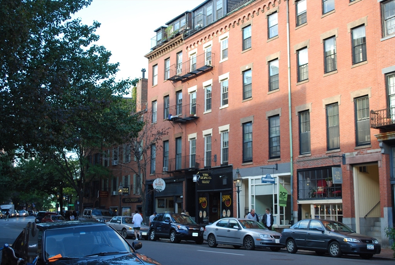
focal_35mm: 48
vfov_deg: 28.2
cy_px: 132
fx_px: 527
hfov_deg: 41.1
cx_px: 198
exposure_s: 1/125
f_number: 5
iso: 200
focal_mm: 32
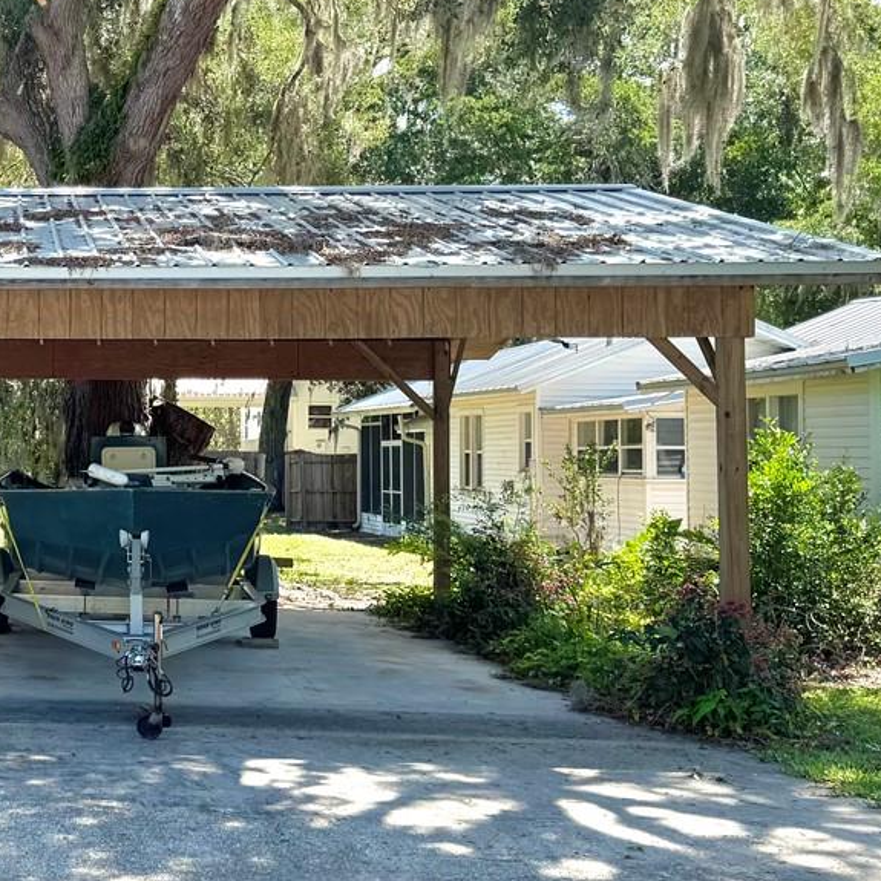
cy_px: 382
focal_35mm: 59
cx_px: -89
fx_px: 1699
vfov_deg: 29.0
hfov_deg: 26.7
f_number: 1.78
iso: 80
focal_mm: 6.76
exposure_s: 1/1767
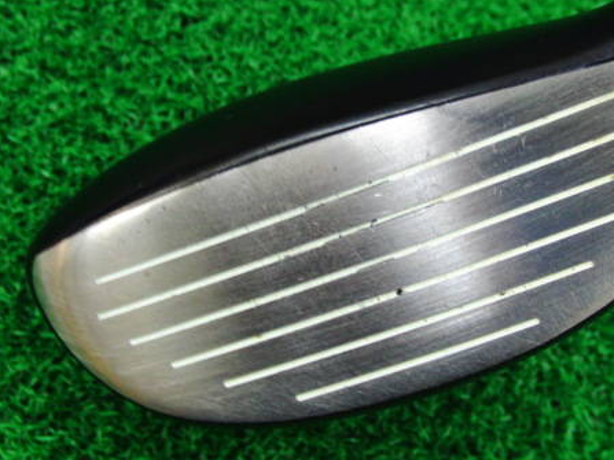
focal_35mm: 53
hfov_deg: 35.8
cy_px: 196
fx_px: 940
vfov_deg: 27.5
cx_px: 405
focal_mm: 6.42
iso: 400
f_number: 3.6
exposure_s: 1/30
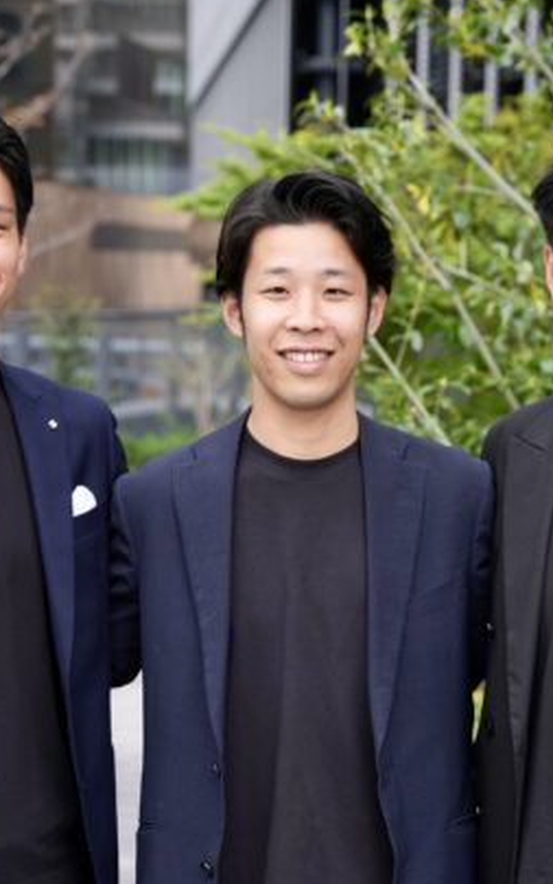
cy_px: 452
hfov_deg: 14.5
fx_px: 2167
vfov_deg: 23.0
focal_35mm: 90
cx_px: 317
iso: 500
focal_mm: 51
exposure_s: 1/160
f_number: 3.5
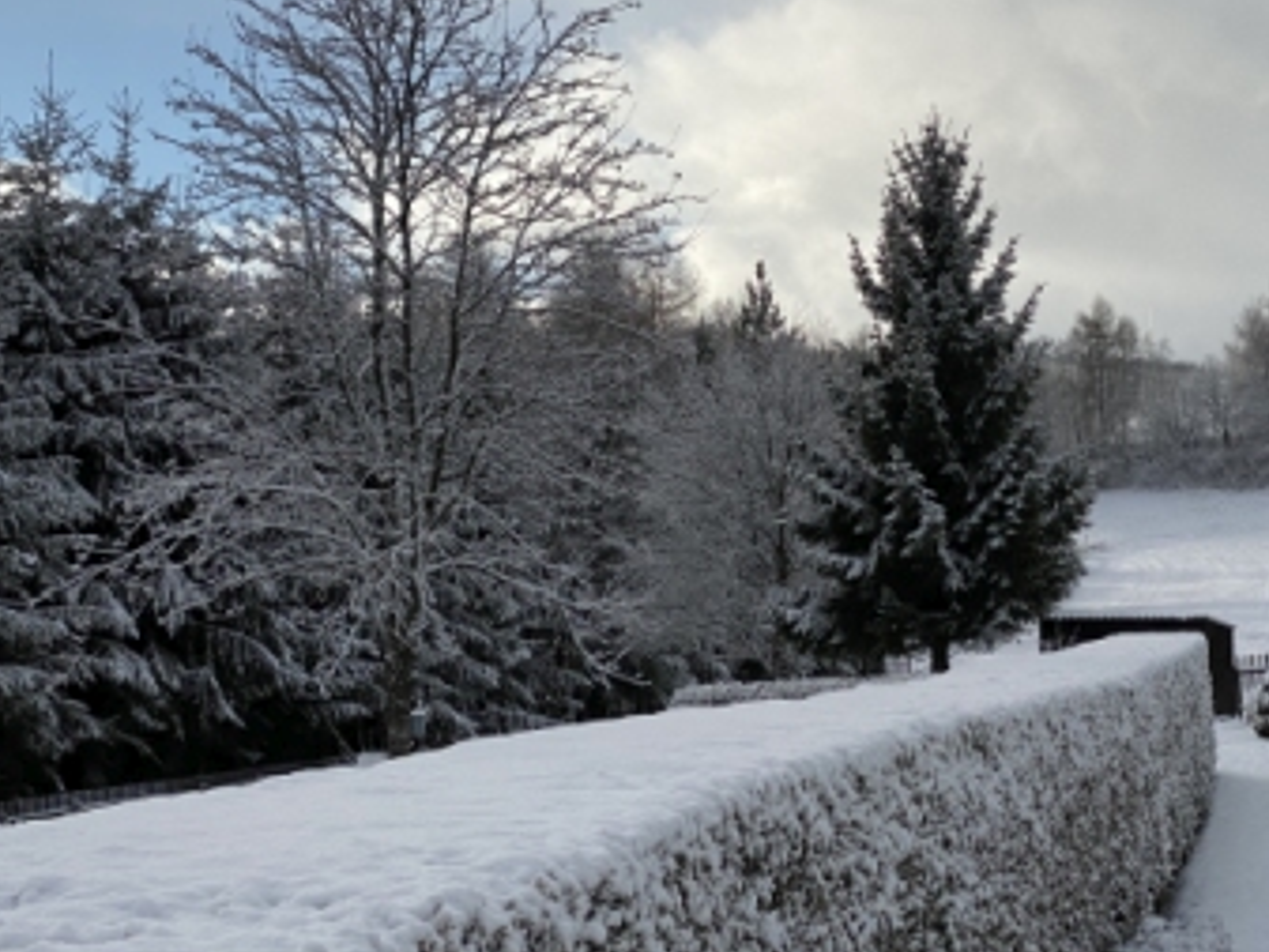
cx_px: 862
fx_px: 2897
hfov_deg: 24.6
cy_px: 233
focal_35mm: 79
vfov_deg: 18.5
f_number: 2
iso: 20
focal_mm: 6
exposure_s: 1/3690
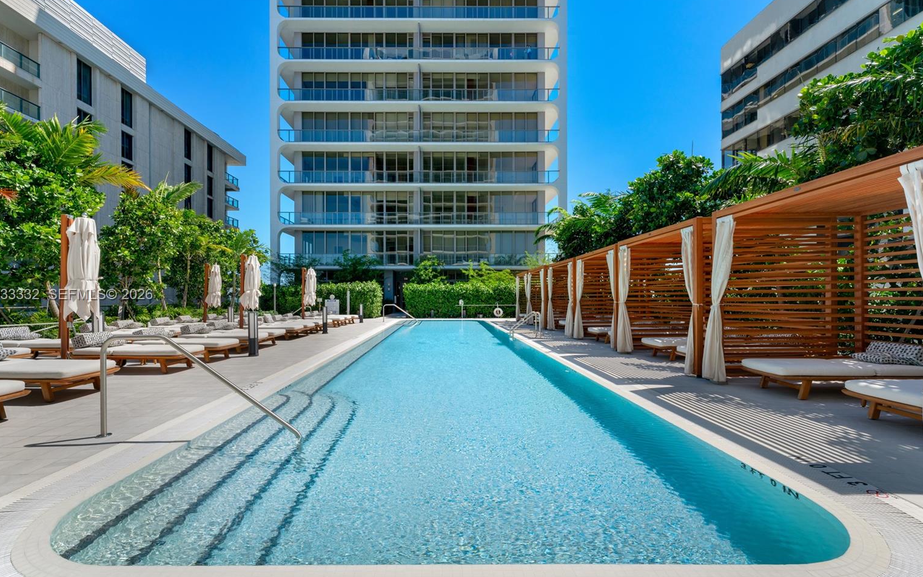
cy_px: 295
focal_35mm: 15
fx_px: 377
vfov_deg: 74.8
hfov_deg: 101.4
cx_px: 449
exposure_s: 1/250
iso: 200
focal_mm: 14
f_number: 10
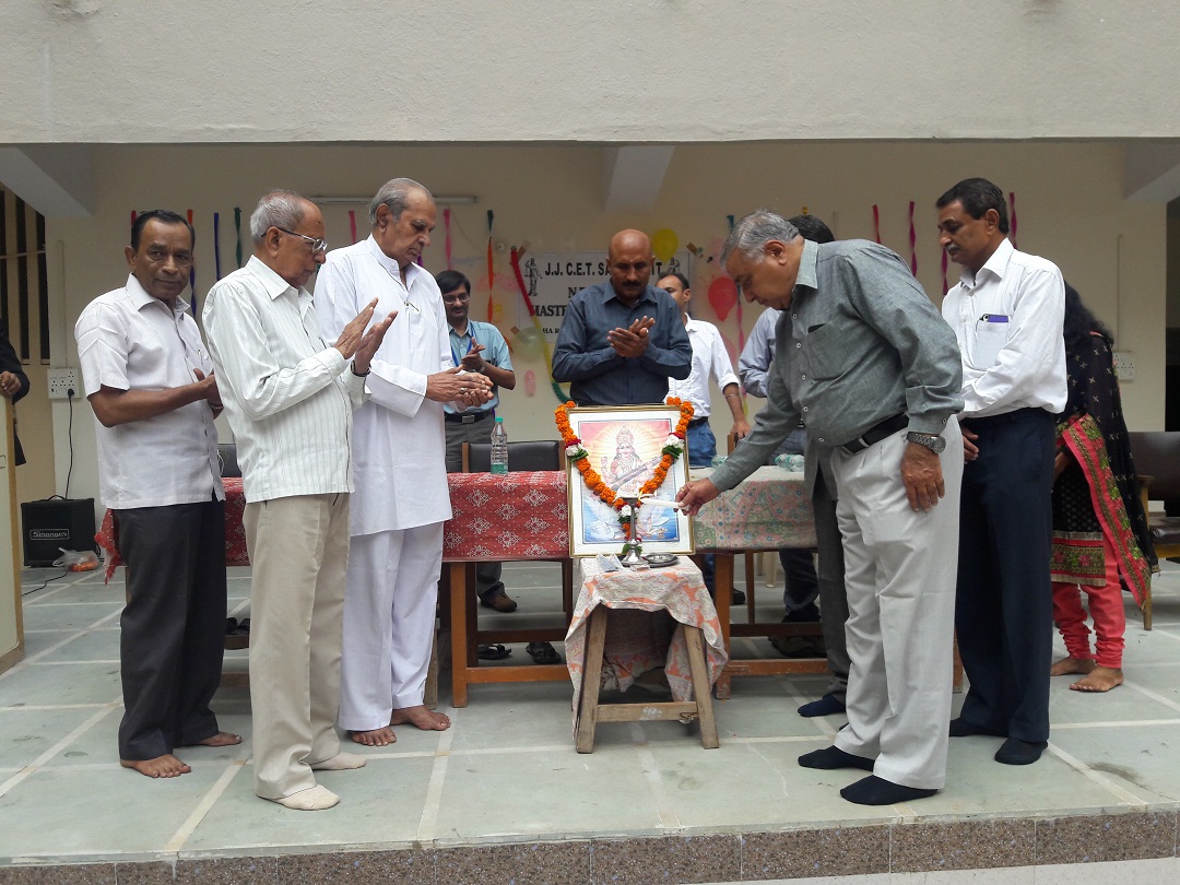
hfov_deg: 63.4
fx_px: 954
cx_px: 590
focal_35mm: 28
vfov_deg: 49.7
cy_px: 442
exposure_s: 1/286
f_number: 1.9
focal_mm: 3.7
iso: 40
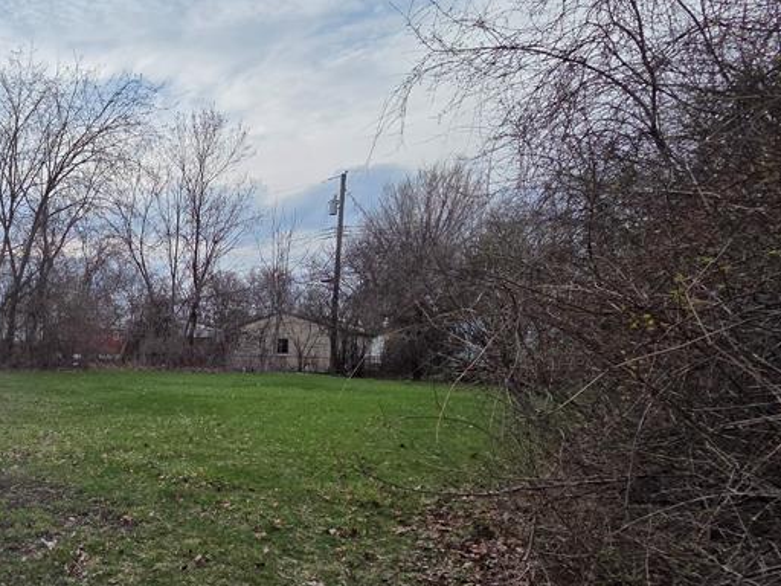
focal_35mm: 26
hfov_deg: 55.2
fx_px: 587
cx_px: 35
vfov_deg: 52.7
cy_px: 354
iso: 50
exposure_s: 1/690
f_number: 2.2
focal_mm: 2.2
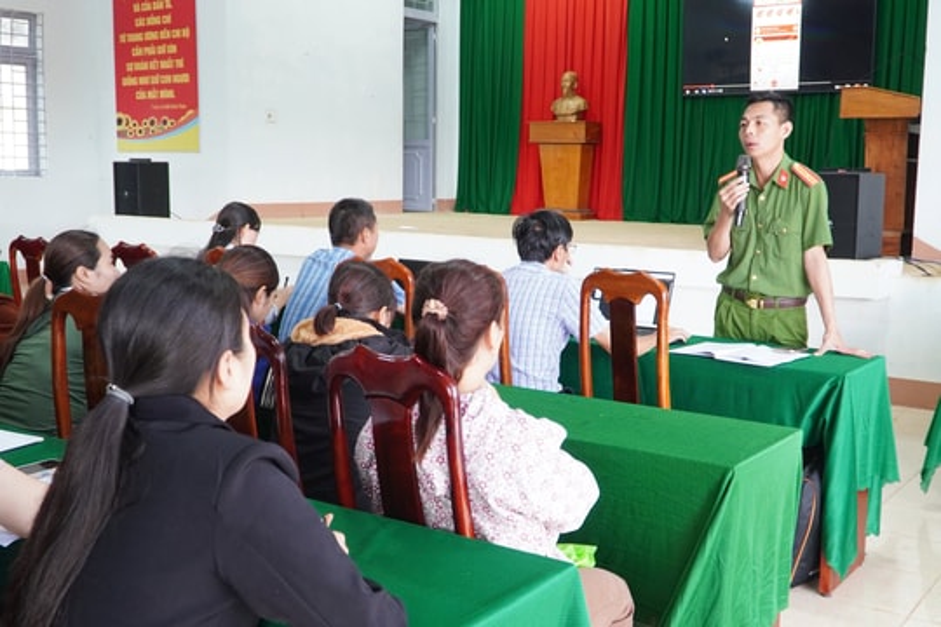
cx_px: 470
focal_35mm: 30
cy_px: 314
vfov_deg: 43.6
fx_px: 784
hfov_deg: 61.9
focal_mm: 20
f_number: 4
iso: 640
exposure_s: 1/30
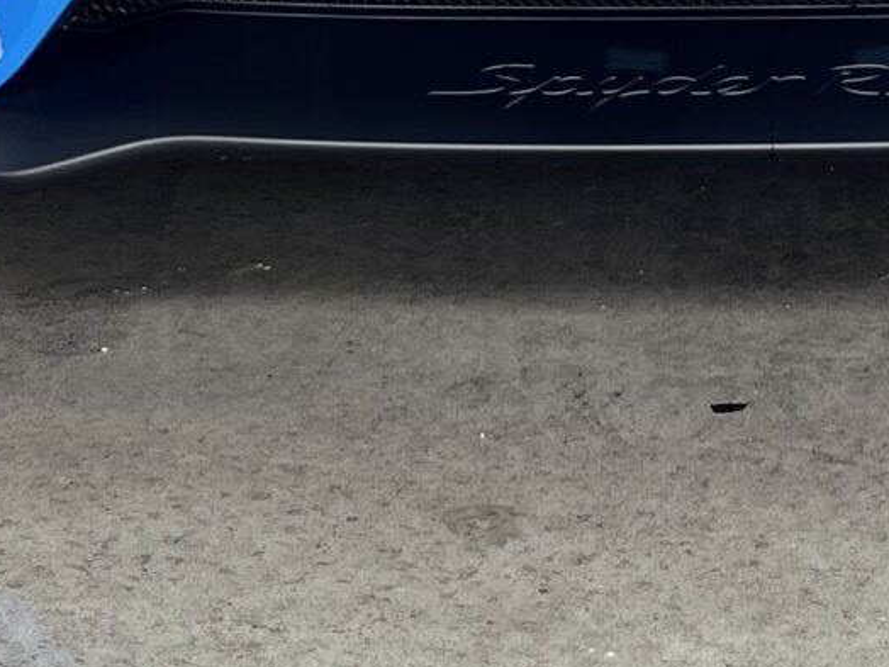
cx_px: 685
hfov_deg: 15.4
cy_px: -640
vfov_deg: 10.7
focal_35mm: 127
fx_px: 3262
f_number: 1.6
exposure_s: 1/120
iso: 50
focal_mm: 5.1
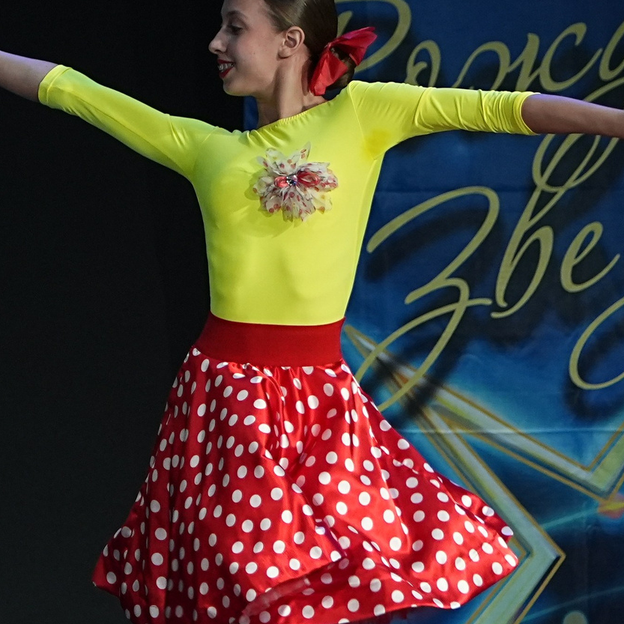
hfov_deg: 3.0
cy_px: 398
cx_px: 87
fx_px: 11829
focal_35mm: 580
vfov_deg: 3.0
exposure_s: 1/320
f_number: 2.8
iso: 1600
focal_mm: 148
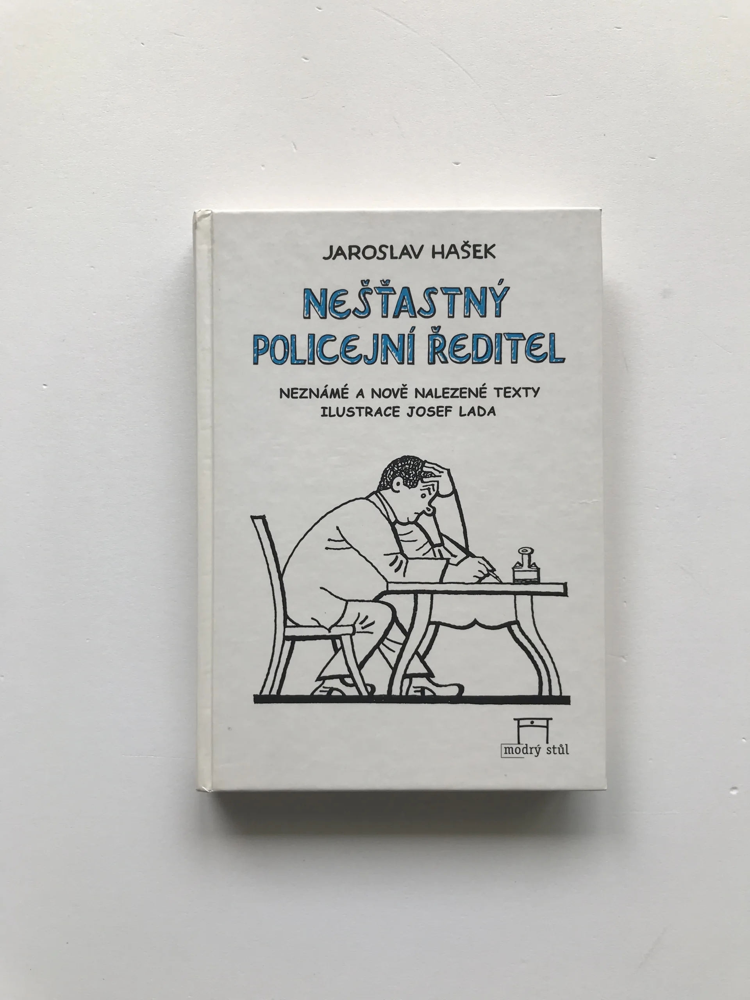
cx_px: 375
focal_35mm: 28
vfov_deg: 63.4
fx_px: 809
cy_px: 500
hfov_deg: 49.7
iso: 20
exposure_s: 1/127
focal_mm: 3.99
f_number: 1.8
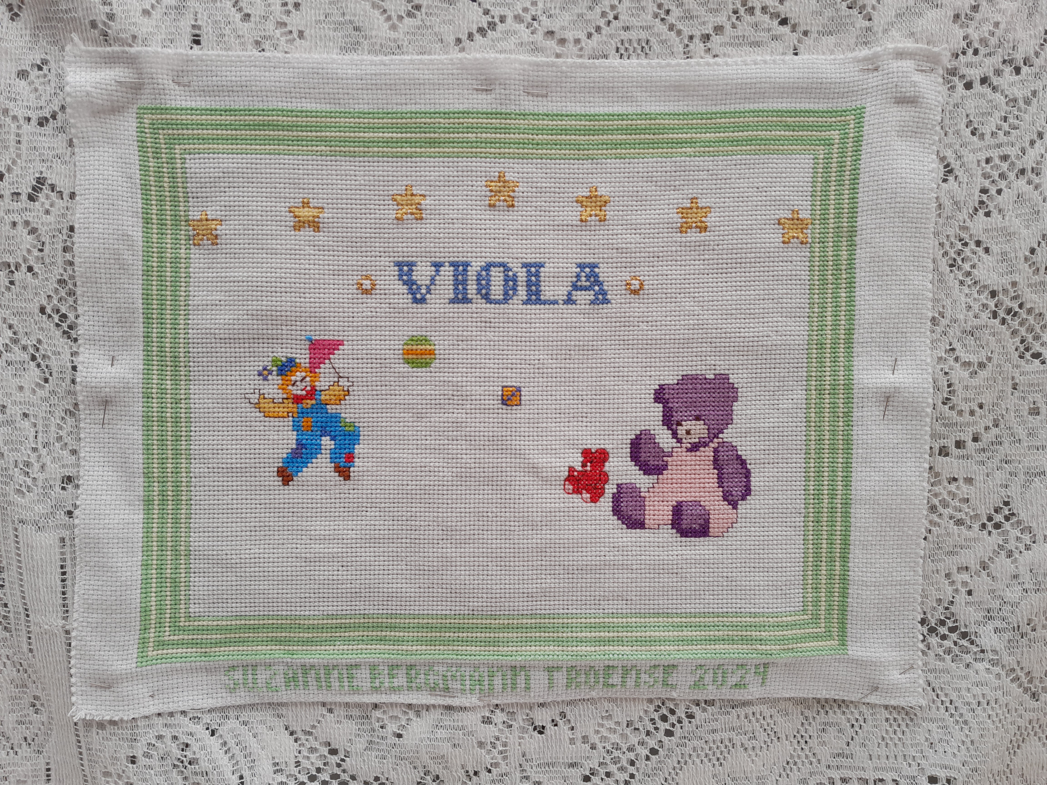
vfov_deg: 53.1
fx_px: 786
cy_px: 392
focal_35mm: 26
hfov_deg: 67.3
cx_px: 524
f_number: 1.8
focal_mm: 4
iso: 40
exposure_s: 1/140
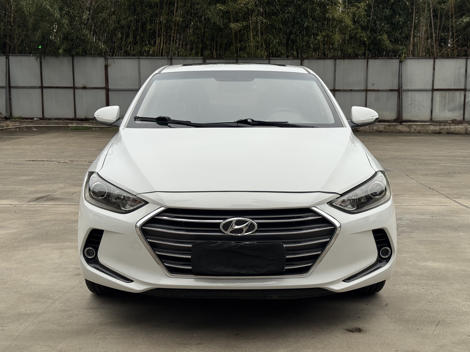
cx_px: 235
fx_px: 652
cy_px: 176
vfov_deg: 30.3
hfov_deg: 39.7
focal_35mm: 48
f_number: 1.78
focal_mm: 6.76
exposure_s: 1/204
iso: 50
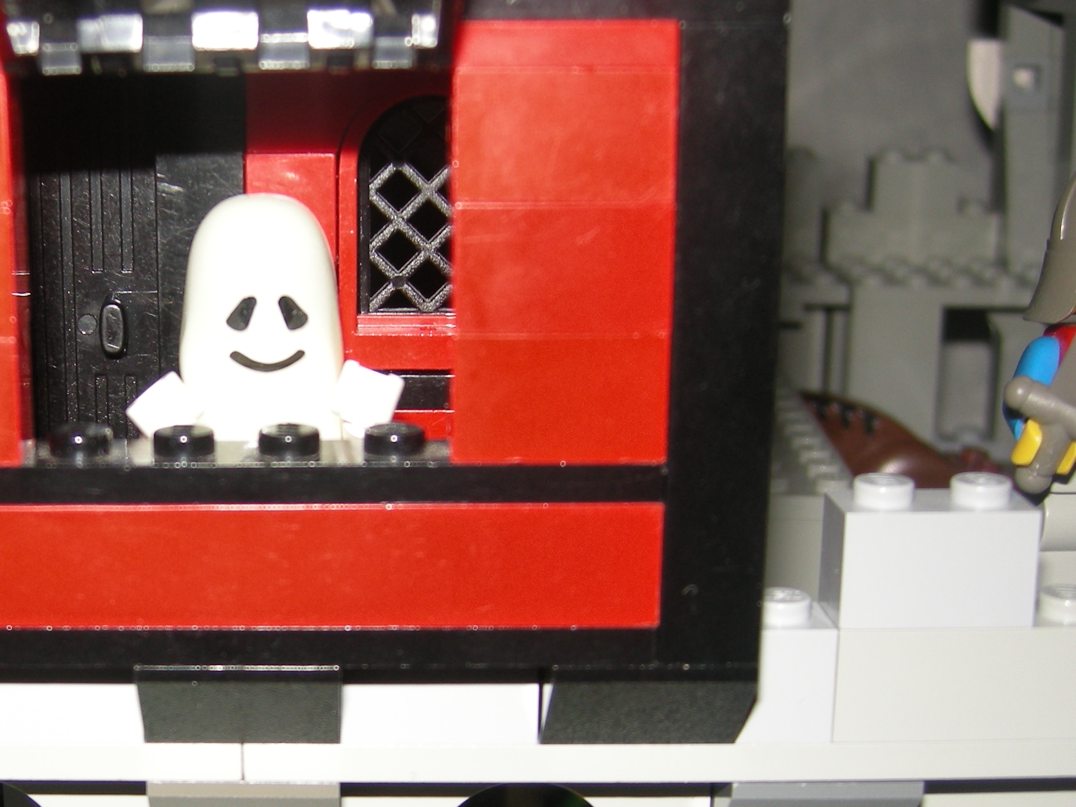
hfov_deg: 28.0
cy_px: 533
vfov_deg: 21.5
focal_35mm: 68
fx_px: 2114
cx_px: 212
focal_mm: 7.5
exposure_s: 1/60
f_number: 2.7
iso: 64
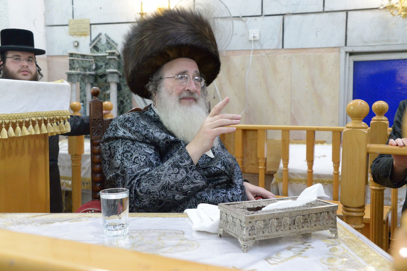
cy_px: 136
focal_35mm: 42
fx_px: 475
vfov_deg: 31.9
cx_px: 204
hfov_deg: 46.4
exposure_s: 1/160
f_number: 6.3
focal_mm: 42
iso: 6400
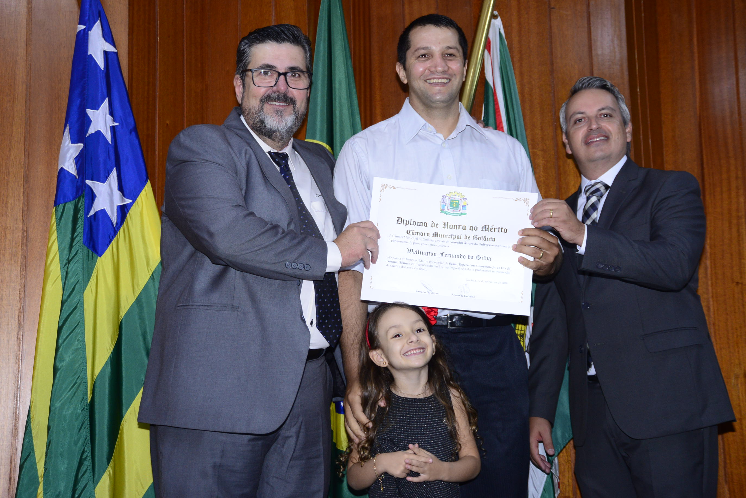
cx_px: 396
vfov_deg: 24.6
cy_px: 231
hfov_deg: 36.2
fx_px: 1140
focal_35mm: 55
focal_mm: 50
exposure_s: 1/125
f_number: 5
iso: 1600
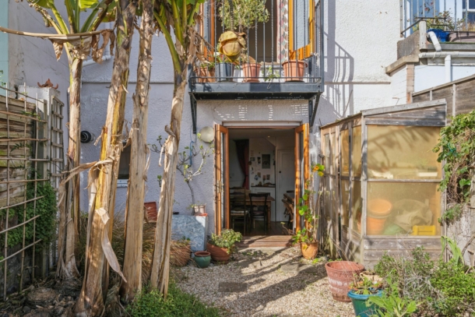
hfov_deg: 61.9
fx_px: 396
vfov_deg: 43.6
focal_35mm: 30
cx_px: 238
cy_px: 158
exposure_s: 1/160
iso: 125
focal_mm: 30
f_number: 9
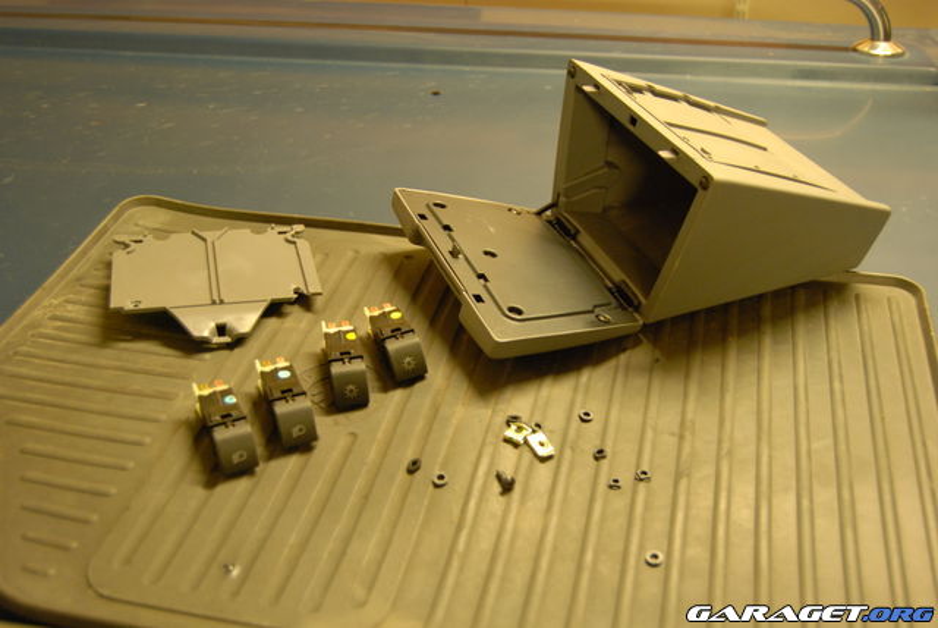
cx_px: 469
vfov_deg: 34.3
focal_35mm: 39
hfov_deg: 49.5
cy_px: 314
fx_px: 1017
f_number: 4.5
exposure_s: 1/10
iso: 800
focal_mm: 26
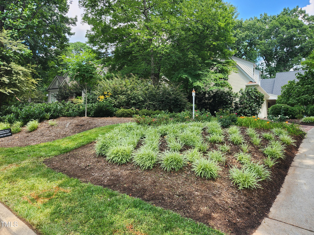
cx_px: 157
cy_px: 118
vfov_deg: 58.9
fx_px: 209
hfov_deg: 73.9
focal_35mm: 23
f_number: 1.8
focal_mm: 5.4
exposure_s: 1/239
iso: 20
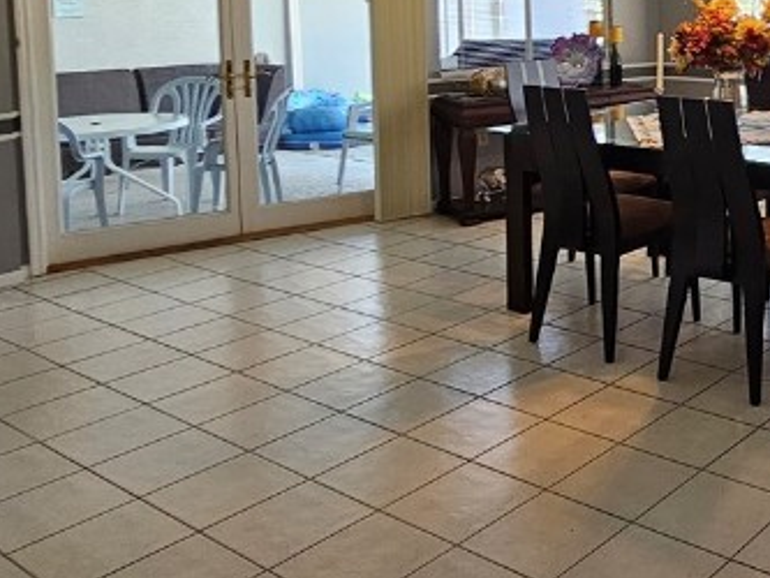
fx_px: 890
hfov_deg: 40.9
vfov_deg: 33.1
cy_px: 5
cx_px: 768
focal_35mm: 40
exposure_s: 1/60
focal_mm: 2.2
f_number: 2.2
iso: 100
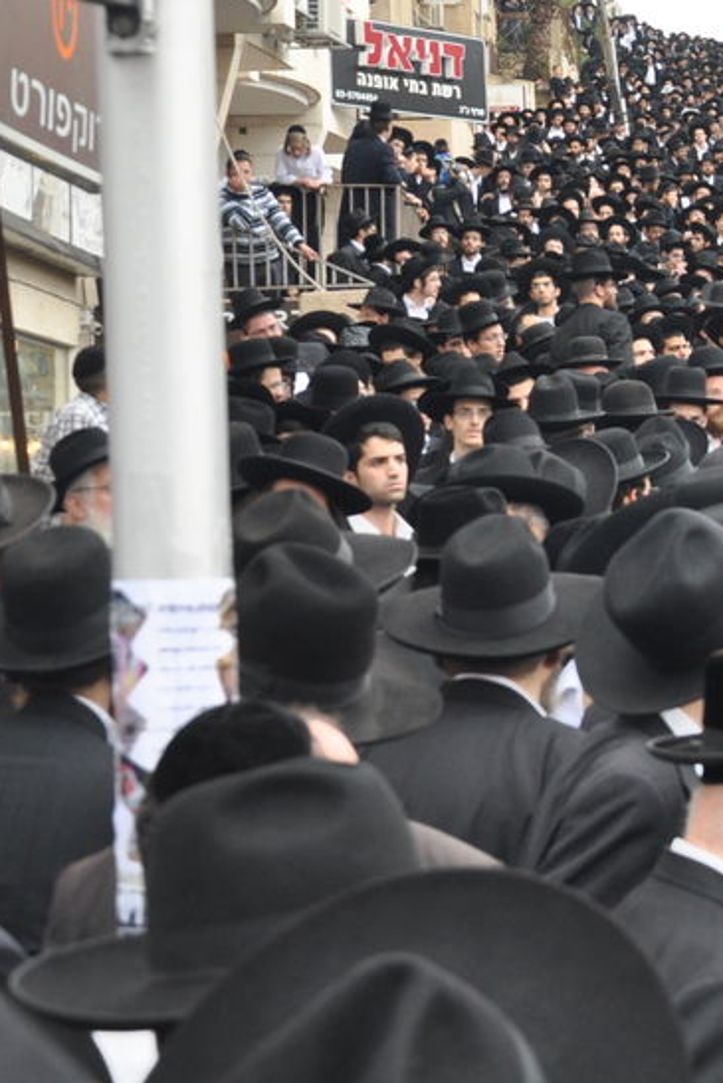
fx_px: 3462
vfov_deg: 17.7
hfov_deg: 11.1
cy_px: 328
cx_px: 1284
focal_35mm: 115
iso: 400
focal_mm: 30
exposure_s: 1/80
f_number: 5.6
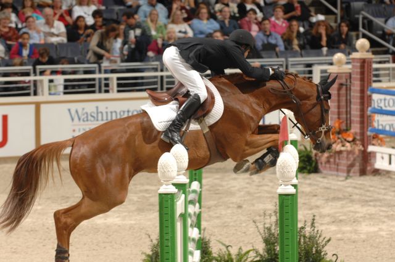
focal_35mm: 202
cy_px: 131
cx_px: 198
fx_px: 2219
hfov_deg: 10.2
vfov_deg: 6.8
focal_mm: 135
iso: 320
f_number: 5
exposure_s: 1/250
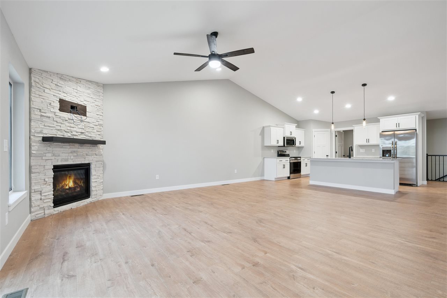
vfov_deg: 73.7
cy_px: 149
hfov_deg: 96.7
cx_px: 224
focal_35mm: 16
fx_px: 199
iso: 400
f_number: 8
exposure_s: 1/15
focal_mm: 16
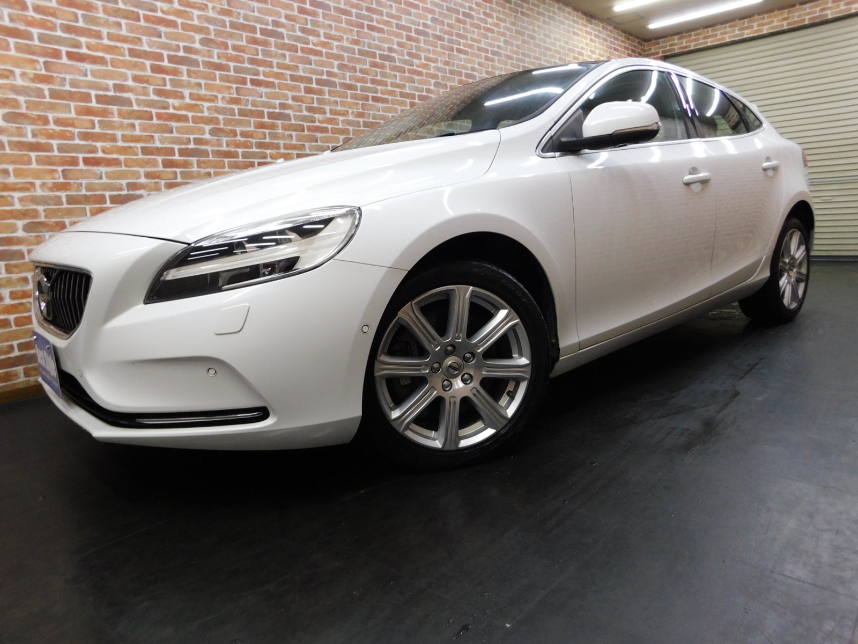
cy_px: 322
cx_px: 429
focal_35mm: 24
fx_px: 595
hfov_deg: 71.6
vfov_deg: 56.8
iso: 220
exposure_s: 1/30
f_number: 3
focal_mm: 4.1
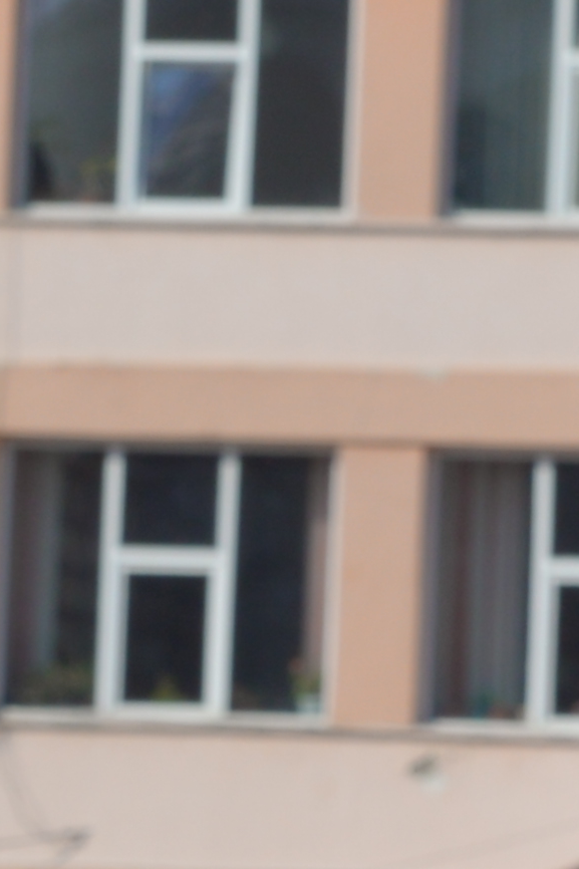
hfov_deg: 3.2
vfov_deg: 4.8
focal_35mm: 431
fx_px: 10401
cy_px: 1142
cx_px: 525
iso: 320
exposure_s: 1/1000
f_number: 8
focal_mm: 62
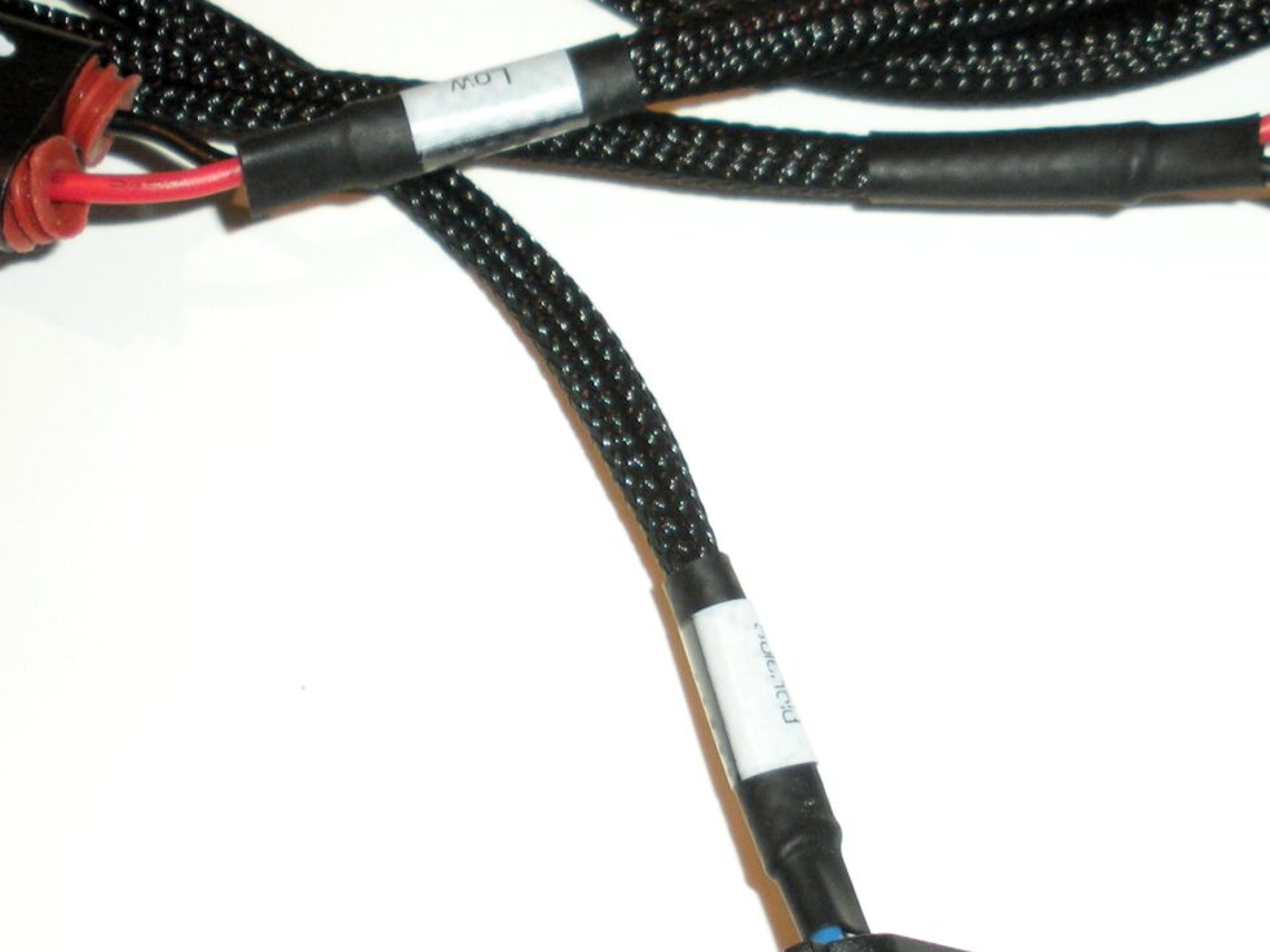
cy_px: 446
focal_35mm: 73
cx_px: 674
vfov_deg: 20.2
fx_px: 2678
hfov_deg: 26.7
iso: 200
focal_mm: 6.3
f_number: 3.5
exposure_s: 1/37.3
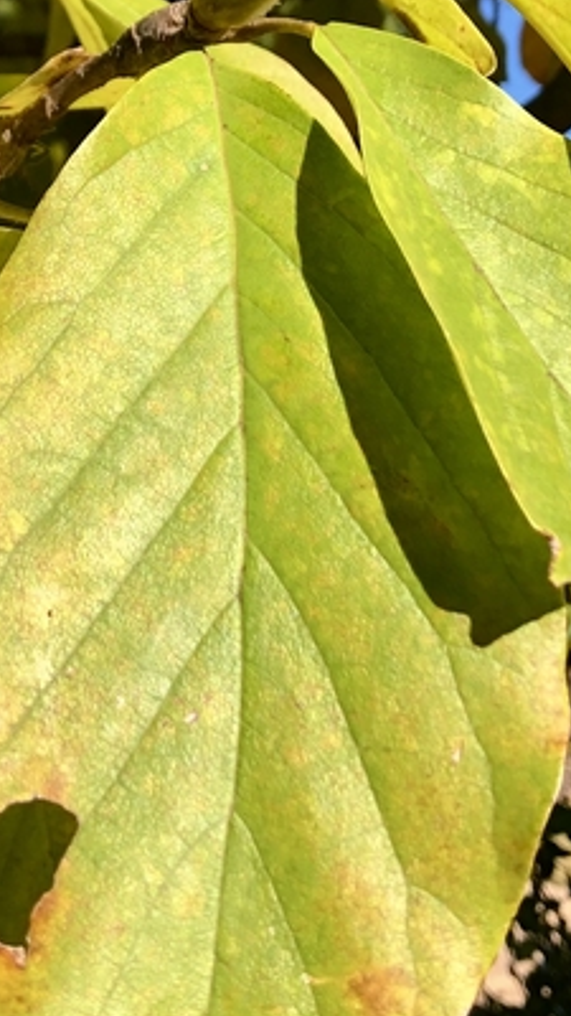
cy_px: 140
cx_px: 102
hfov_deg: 15.4
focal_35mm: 78
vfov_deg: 26.4
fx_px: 2100
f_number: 1.8
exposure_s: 1/1215
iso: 20
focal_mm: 3.99
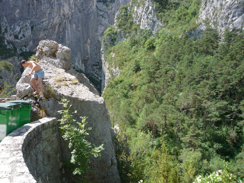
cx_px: 122
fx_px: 211
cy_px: 92
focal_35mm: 30
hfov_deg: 60.0
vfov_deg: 46.8
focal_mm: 5.2
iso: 100
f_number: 3.3
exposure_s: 1/400
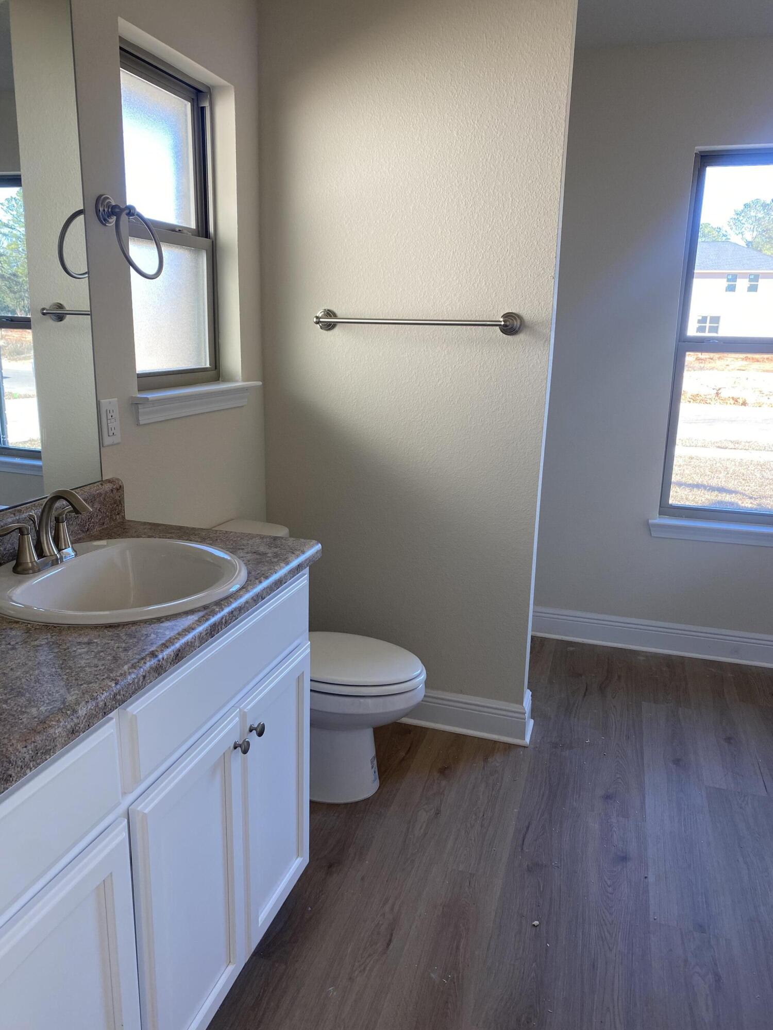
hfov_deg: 53.1
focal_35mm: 26
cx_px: 386
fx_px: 774
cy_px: 515
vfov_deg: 67.3
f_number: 1.8
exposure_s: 1/121
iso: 80
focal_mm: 4.25
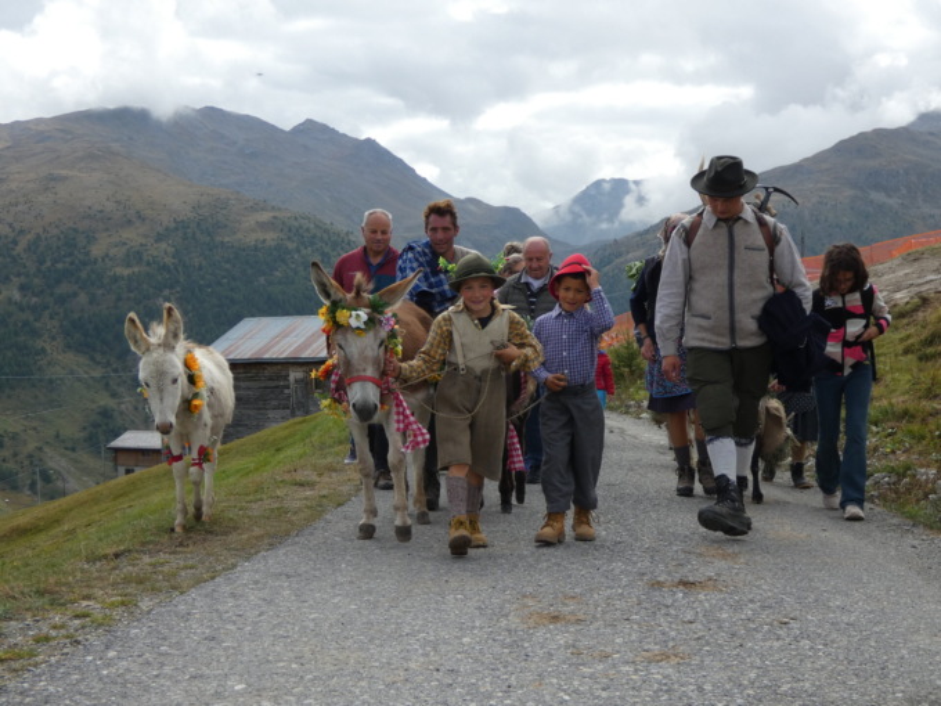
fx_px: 1359
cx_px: 470
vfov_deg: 29.1
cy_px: 353
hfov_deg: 38.2
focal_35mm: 50
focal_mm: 9
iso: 80
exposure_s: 1/500
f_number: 3.9
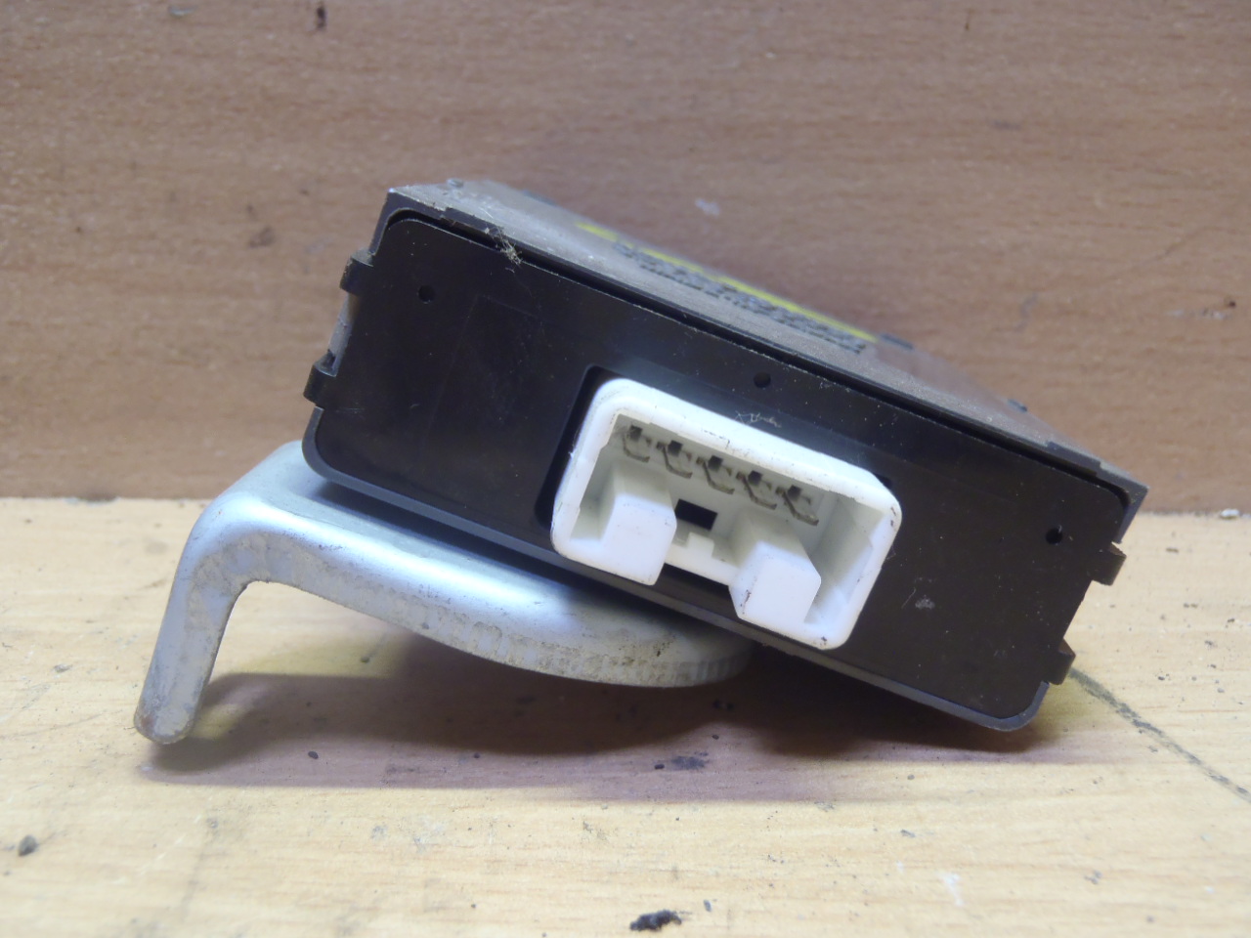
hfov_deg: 50.1
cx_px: 626
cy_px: 469
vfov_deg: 38.7
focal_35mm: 37
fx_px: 1337
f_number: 4.7
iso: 200
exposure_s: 1/4
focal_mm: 6.64
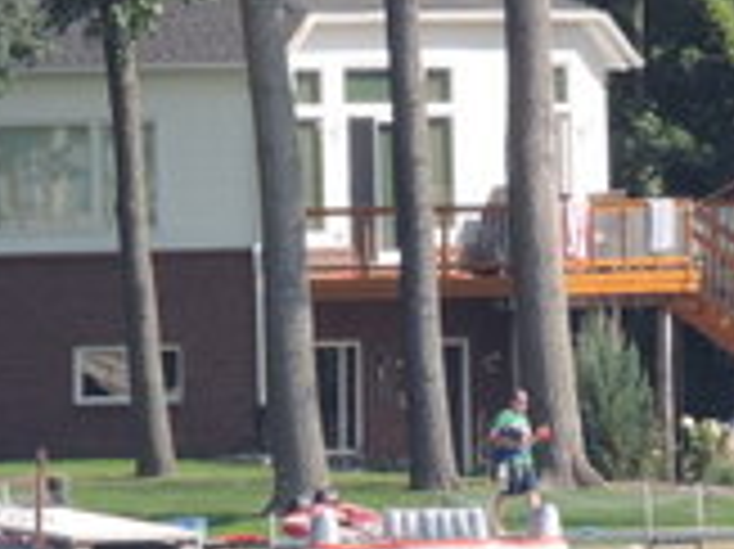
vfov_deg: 0.6
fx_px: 48967
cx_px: 180
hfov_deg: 0.9
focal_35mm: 2311
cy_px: 441
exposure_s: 1/250
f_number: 4.9
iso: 80
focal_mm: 83.8
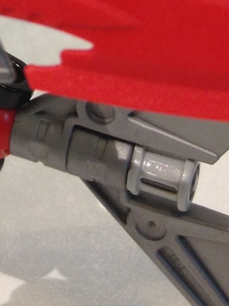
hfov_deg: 8.3
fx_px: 1543
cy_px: -329
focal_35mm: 175
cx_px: -108
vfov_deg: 10.3
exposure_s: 1/20
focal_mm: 4.28
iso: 64
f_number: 2.4
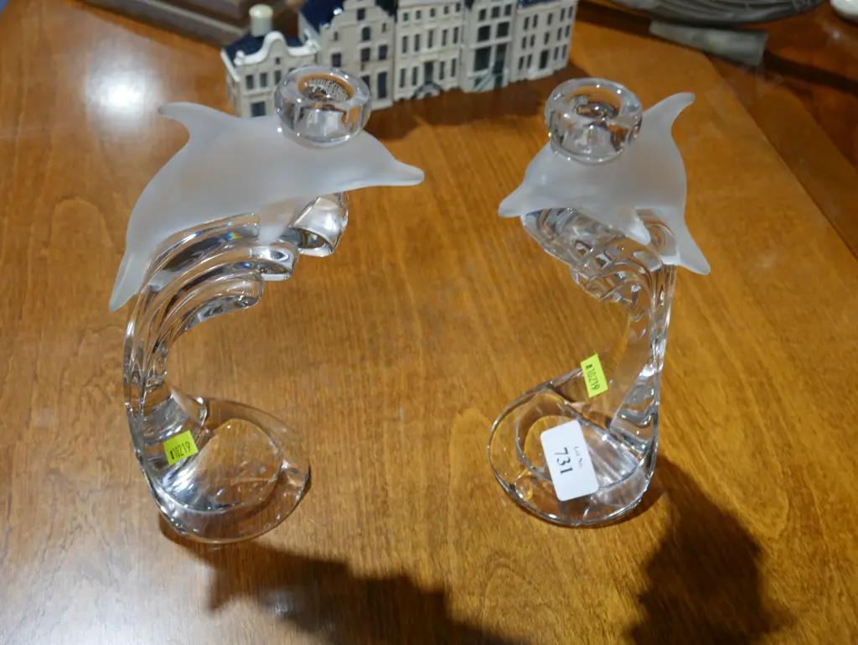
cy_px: 322
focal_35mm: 42
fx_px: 1042
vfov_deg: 34.4
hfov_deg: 44.8
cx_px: 429
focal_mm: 21
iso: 320
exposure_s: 1/60
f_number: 4.6
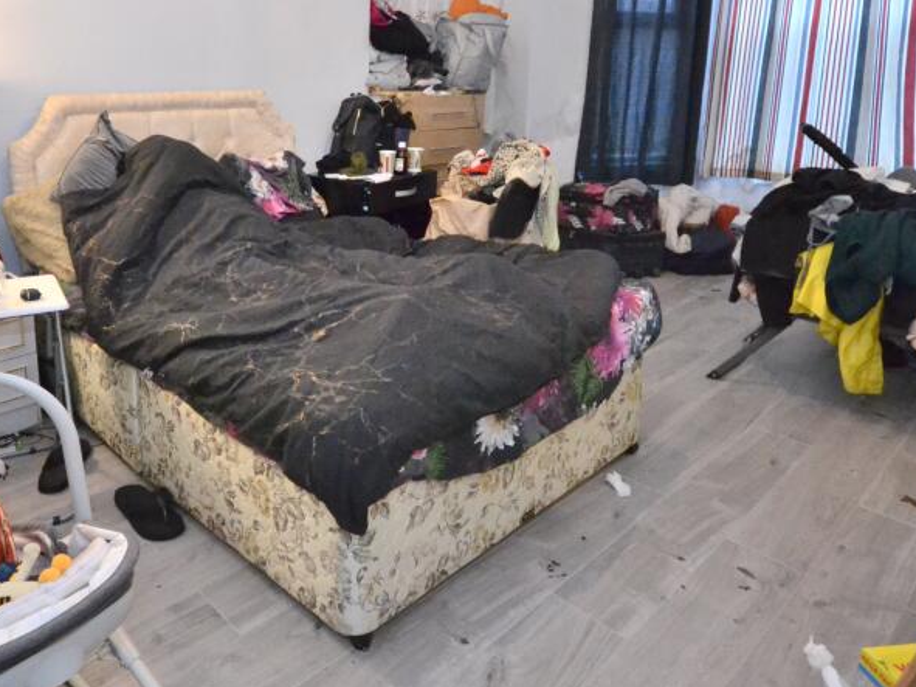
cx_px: 338
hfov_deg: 68.2
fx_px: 661
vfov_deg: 53.3
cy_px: 205
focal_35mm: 25
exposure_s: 1/30
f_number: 4
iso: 3200
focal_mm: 10
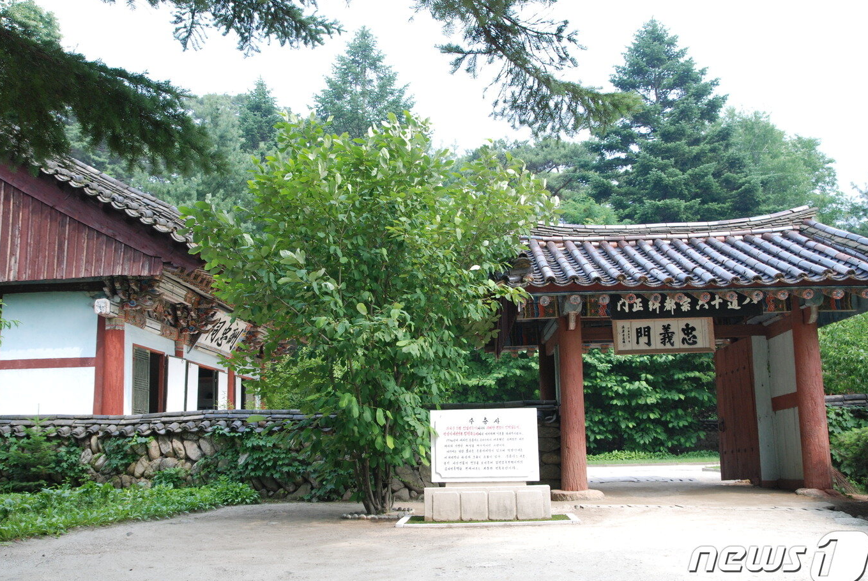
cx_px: 428
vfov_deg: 39.0
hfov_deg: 55.7
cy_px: 294
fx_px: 821
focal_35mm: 34
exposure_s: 1/160
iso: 400
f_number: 6.3
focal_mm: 22
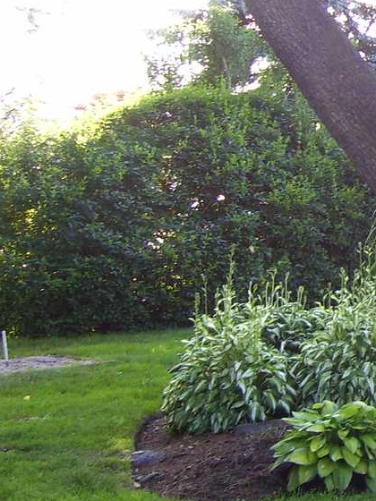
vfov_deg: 23.9
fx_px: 1173
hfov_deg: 16.5
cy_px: 143
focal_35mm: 81
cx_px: 577
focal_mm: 5.6
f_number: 2.7
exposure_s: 1/60
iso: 80
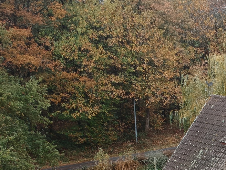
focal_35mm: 78
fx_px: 509
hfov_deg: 23.6
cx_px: 243
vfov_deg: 17.6
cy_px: 224
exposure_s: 1/200
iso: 100
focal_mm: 4.49
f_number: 2.6
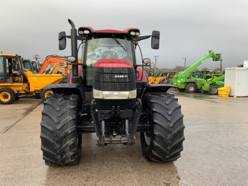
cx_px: 124
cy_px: 93
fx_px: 208
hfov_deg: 61.7
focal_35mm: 29
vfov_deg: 48.2
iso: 16
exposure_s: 1/122
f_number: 1.8
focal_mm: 3
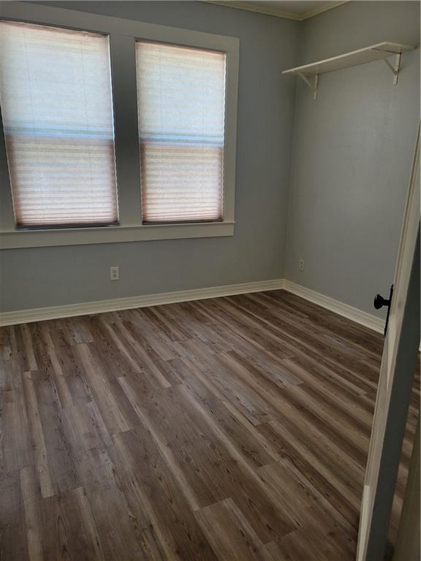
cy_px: 280
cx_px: 210
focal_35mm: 26
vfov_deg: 67.3
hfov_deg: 53.1
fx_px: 422
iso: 100
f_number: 1.8
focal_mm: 5.4
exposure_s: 1/120
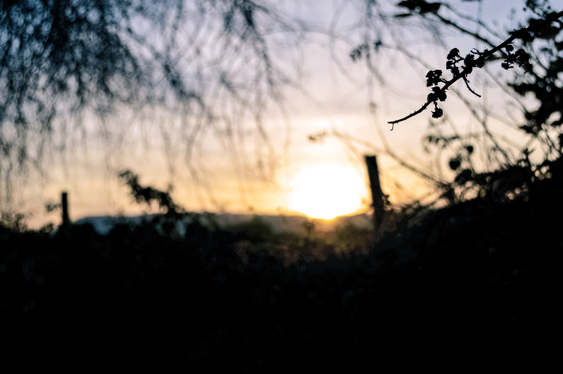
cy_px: 187
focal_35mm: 36
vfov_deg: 36.8
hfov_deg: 53.2
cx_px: 282
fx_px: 562
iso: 100
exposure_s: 1/1250
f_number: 4
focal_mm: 24
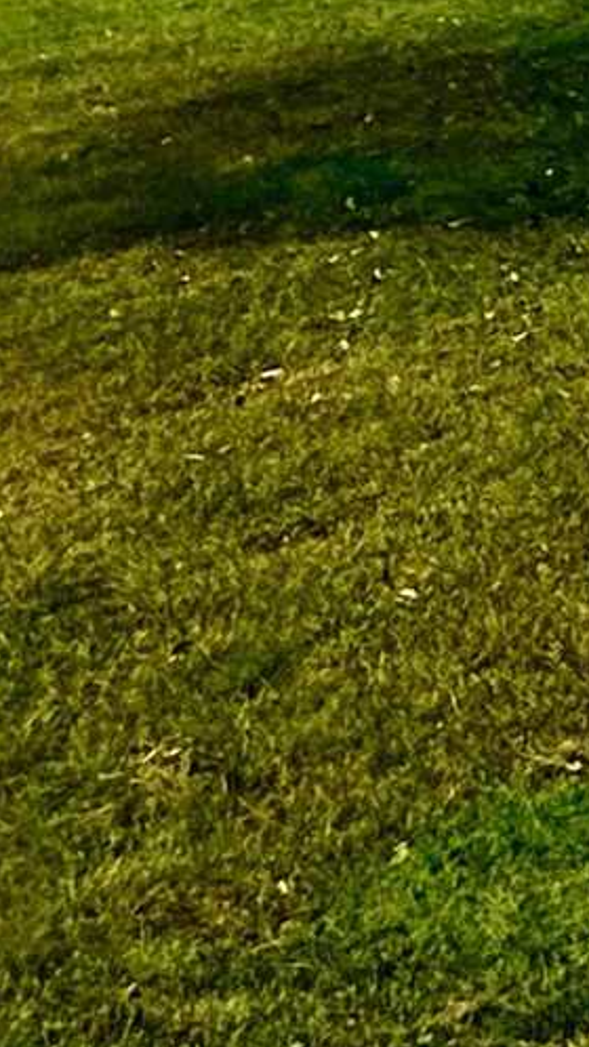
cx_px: 2232
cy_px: -929
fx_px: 2611
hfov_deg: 8.3
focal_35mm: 94
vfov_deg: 17.5
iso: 40
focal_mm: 2.22
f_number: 2.2
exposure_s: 1/7813
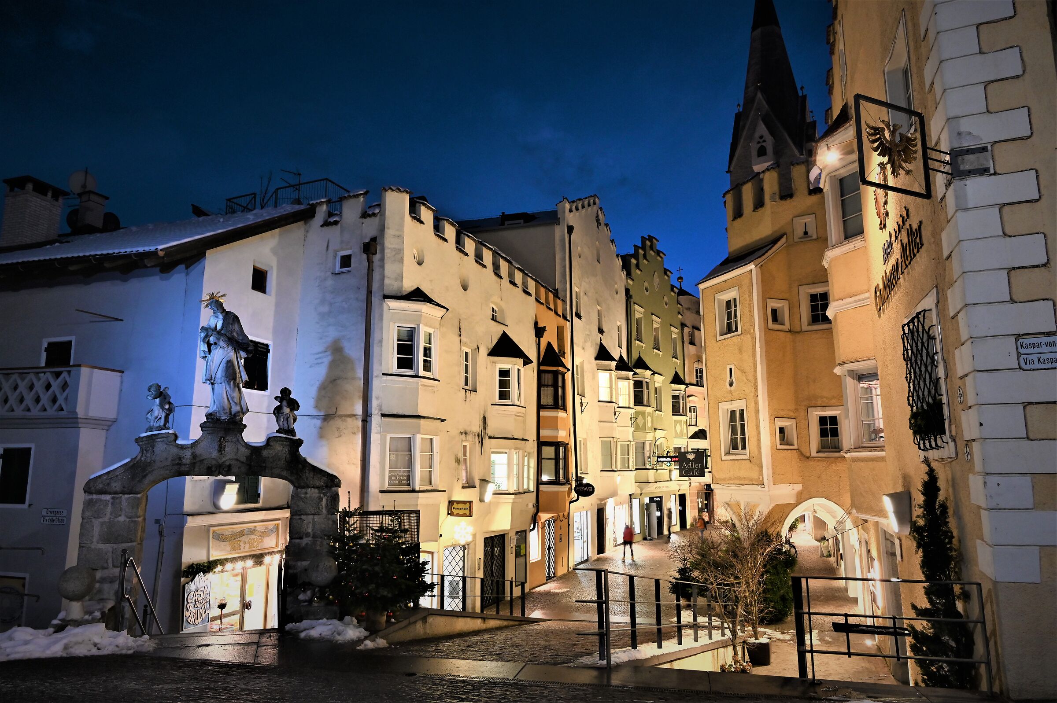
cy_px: 352
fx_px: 704
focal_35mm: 24
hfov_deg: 73.8
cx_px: 528
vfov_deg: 53.1
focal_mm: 24
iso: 1600
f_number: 8
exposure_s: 1/5
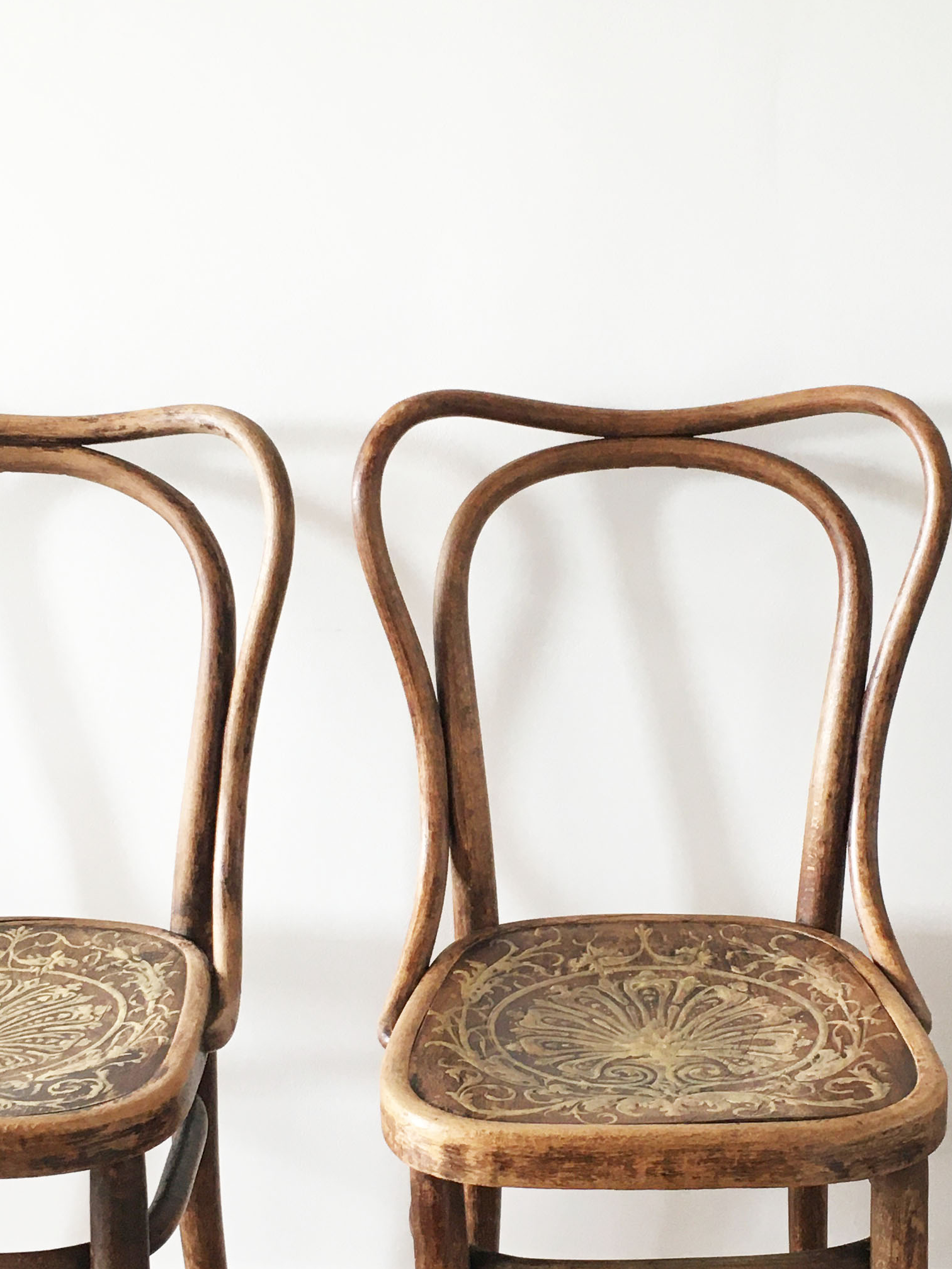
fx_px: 2127
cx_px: 558
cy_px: 798
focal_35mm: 58
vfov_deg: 33.1
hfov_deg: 25.2
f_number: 2.2
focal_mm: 4.15
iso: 100
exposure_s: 1/33
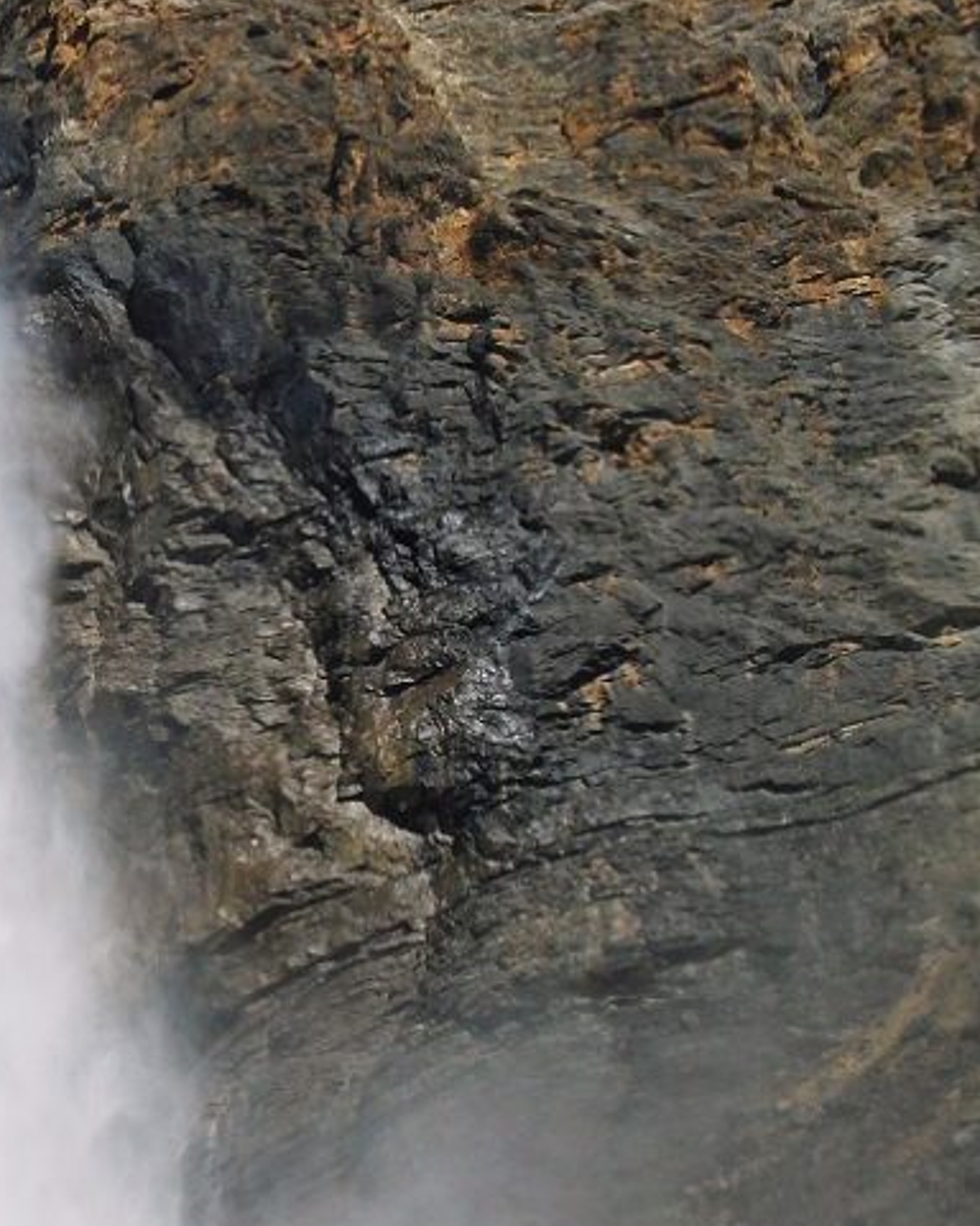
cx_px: -117
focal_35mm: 102
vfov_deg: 18.8
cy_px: 483
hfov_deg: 14.7
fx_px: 3698
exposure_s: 1/200
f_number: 11.3
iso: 100
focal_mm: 8.7
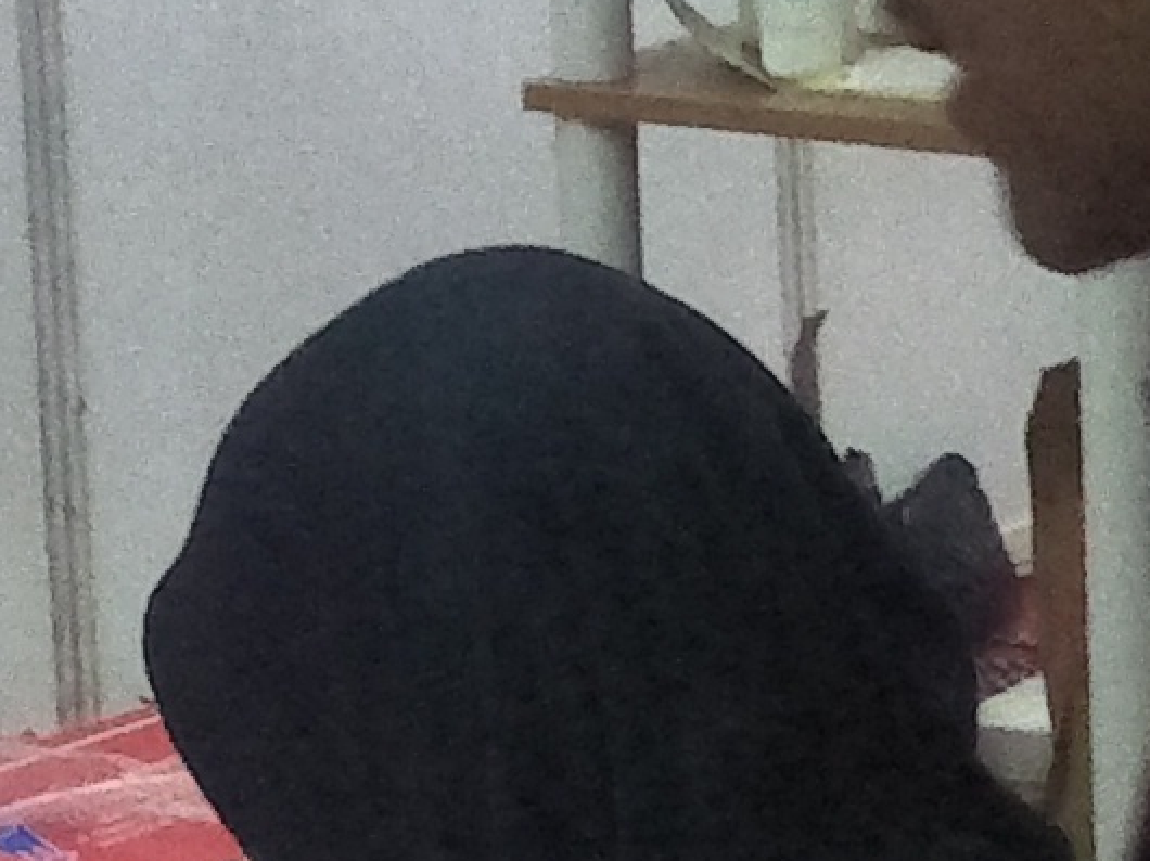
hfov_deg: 12.5
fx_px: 5213
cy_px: -236
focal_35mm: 157
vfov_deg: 9.3
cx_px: 174
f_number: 2.2
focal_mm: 3.46
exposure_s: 1/33
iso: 307
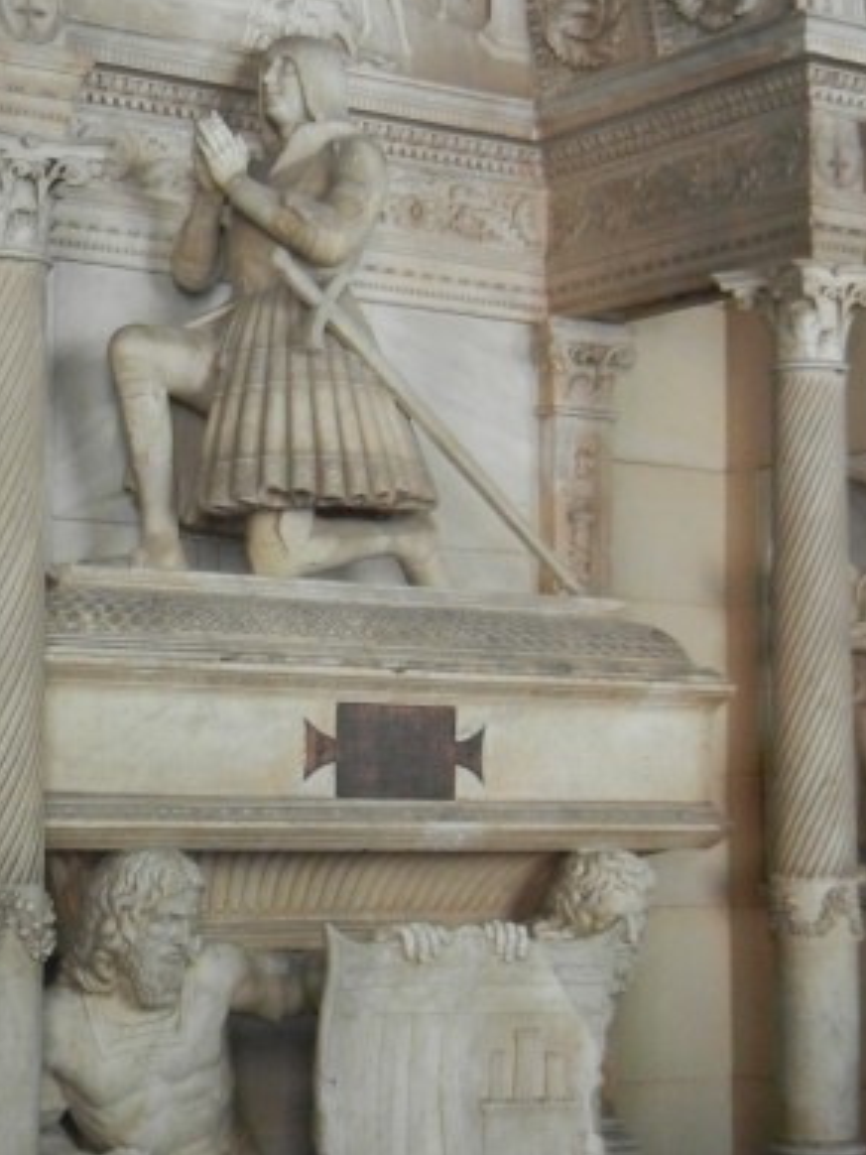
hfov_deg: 16.6
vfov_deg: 22.0
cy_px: 563
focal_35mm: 89
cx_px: 363
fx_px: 2969
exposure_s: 1/54
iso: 640
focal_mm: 8.1
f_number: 3.8
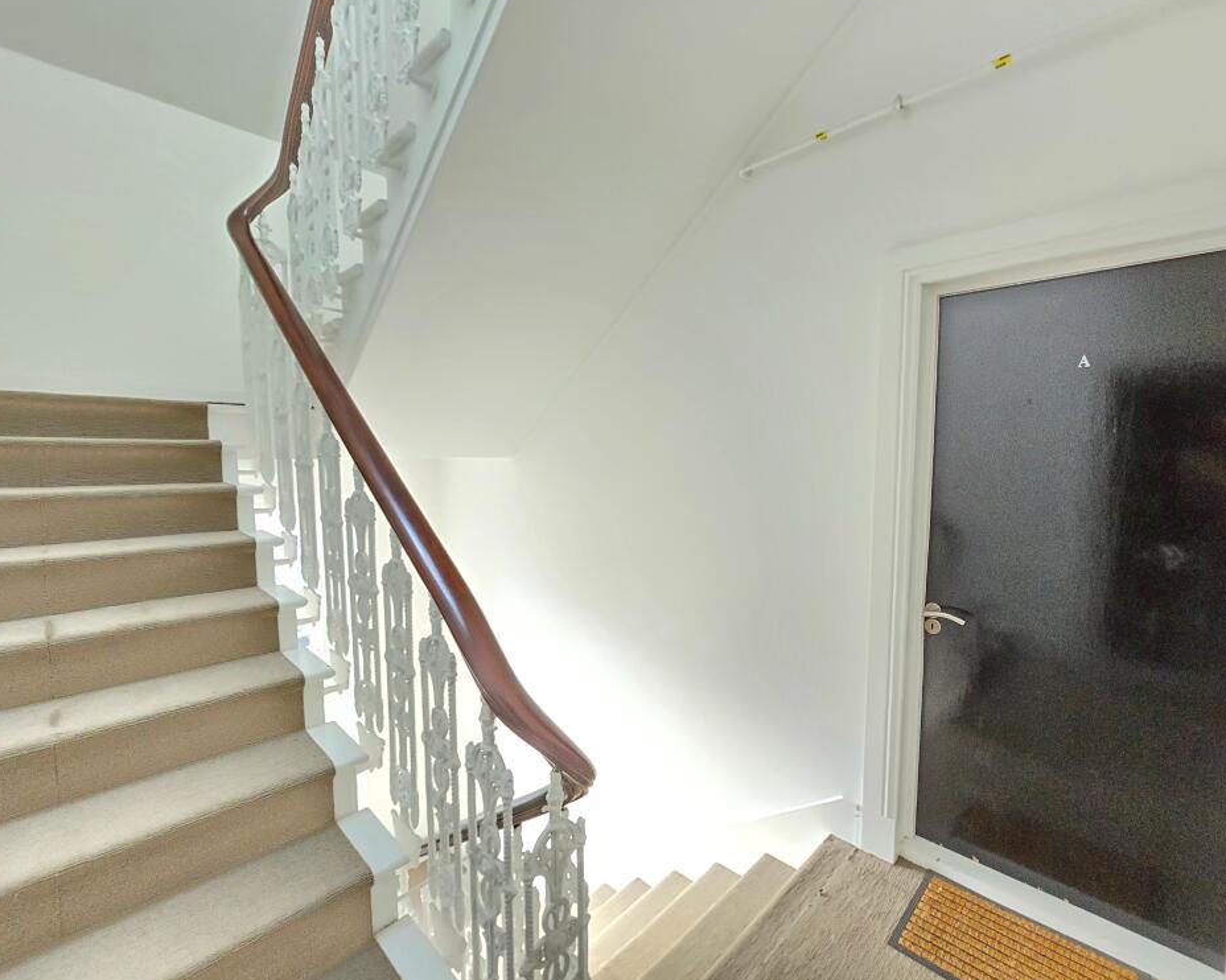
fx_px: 508
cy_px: 493
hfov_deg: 100.5
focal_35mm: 14
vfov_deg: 88.0
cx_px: 663
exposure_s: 1/50
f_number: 2.2
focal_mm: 2.2
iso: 800
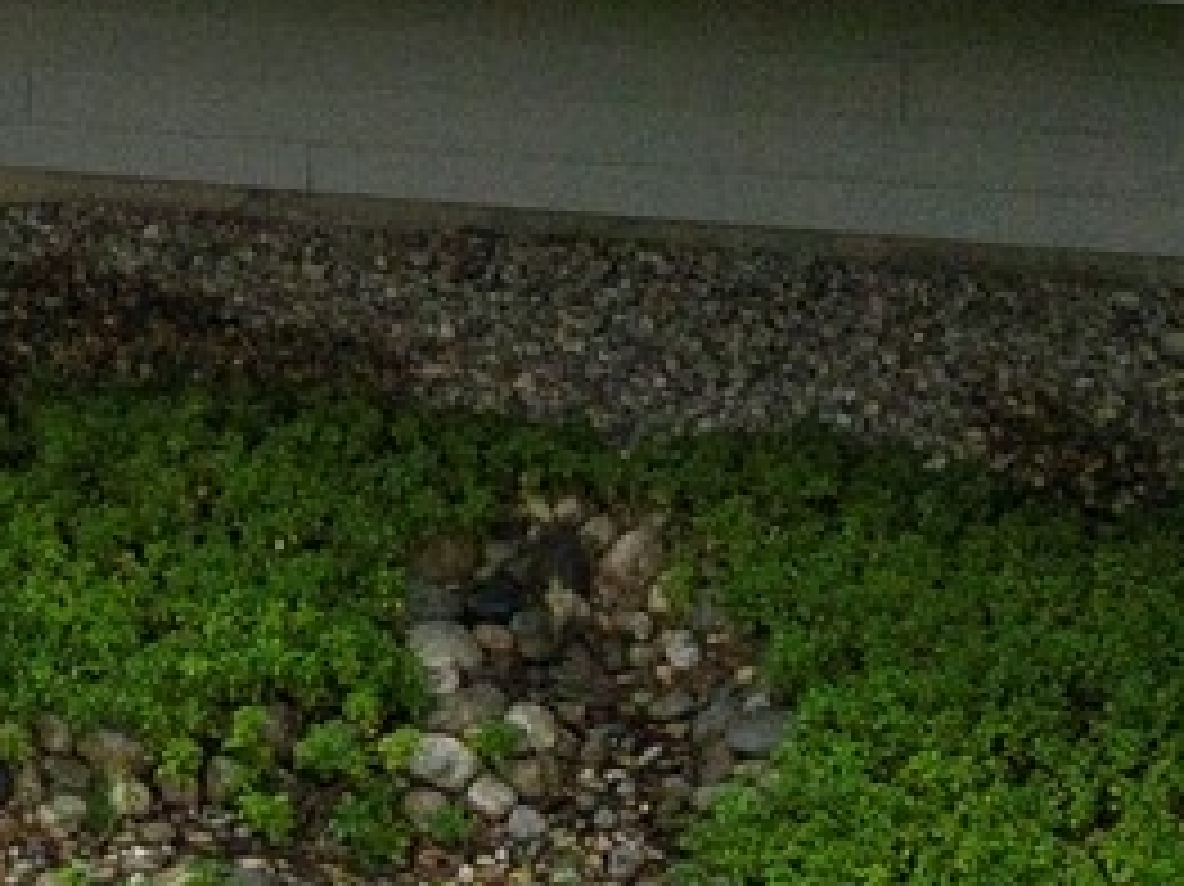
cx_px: -963
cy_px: -823
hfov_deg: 12.4
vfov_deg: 9.5
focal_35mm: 146
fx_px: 4991
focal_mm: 6.72
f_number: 1.7
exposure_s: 1/15
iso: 540
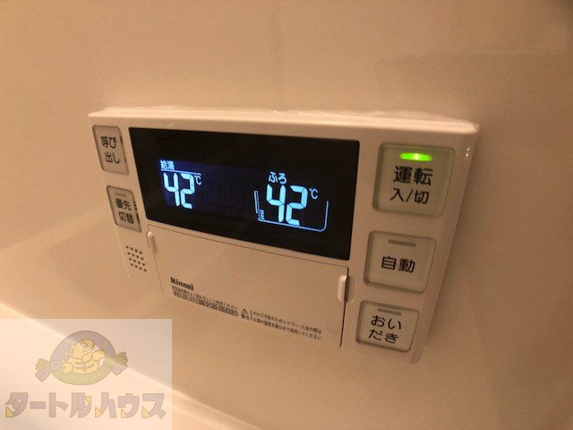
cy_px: 215
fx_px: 463
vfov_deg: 49.7
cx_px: 286
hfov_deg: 63.4
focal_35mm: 28
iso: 40
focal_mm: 4
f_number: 1.8
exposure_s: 1/15
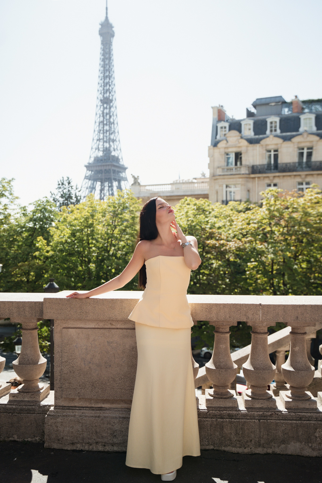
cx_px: 161
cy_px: 242
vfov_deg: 53.1
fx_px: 483
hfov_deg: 36.9
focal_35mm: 36
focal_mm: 36
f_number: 3.2
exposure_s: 1/1600
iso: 250
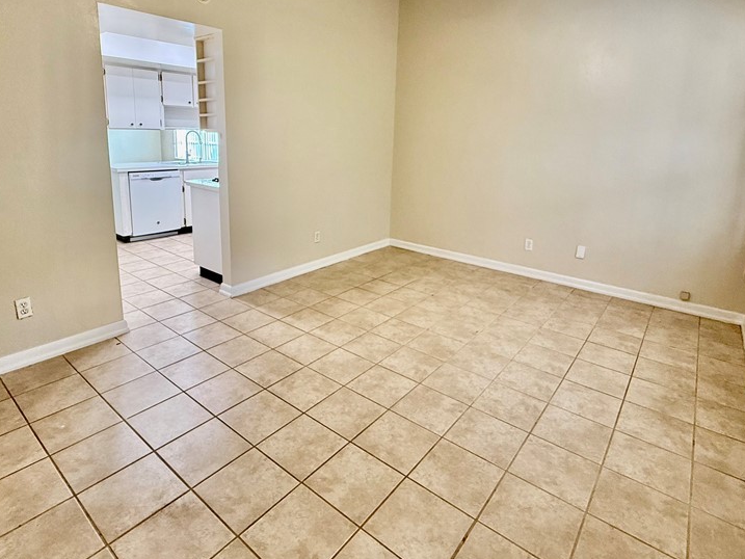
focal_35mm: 20
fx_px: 431
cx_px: 358
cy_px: 213
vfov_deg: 65.1
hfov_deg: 81.7
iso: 250
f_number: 2.2
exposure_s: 1/120
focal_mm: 2.22
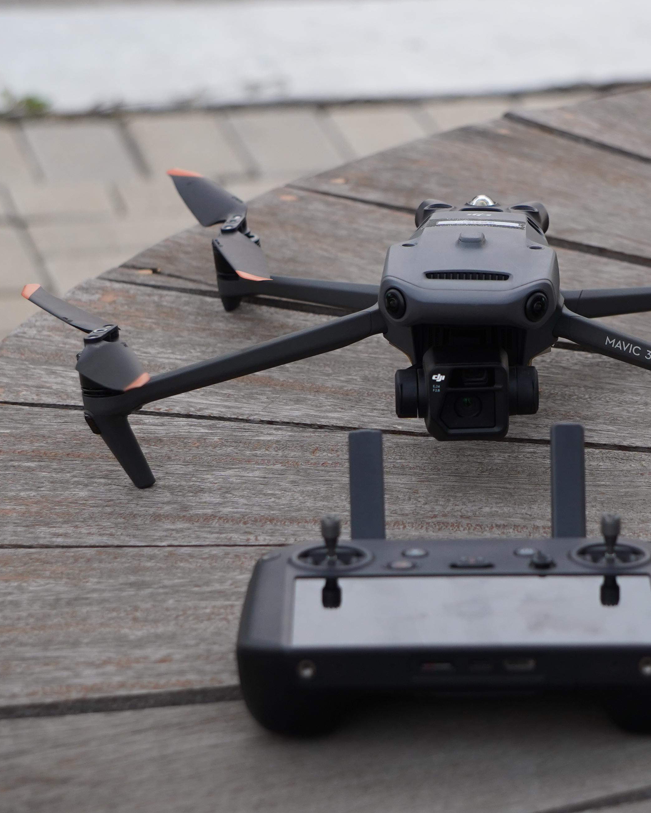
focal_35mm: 158
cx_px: 473
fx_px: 3805
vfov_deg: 12.2
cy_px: 407
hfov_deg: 9.8
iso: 800
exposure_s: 1/80
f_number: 5
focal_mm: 75
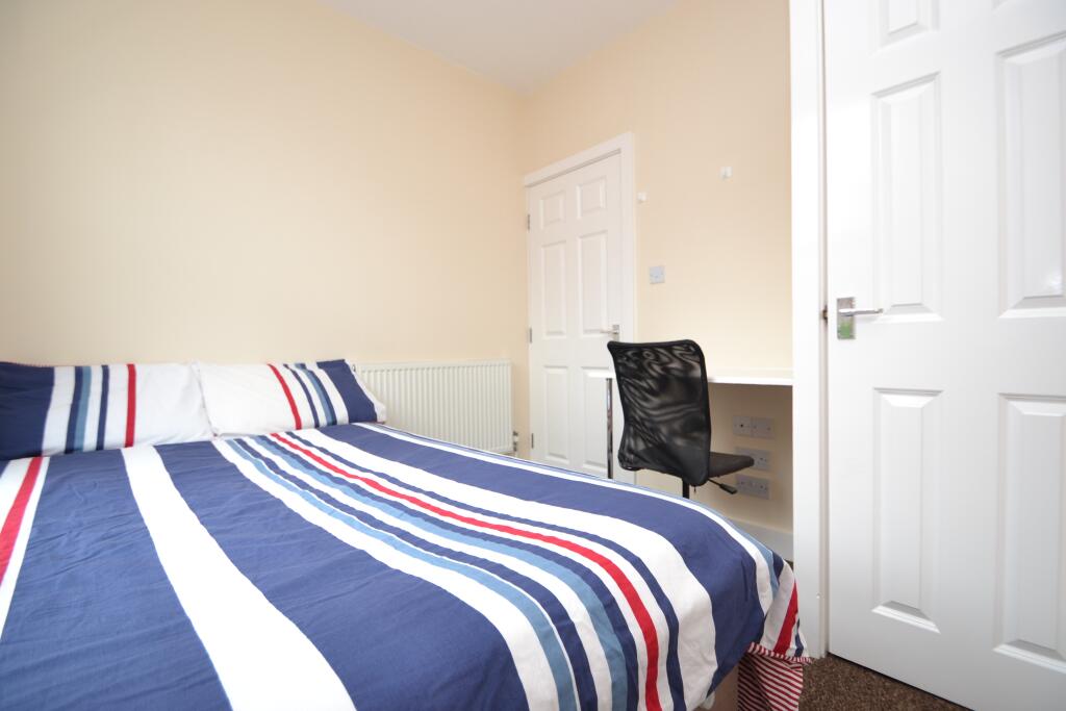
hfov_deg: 100.4
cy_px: 356
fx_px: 444
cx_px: 533
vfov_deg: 77.3
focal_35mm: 15
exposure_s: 1/60
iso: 400
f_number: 4
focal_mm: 10
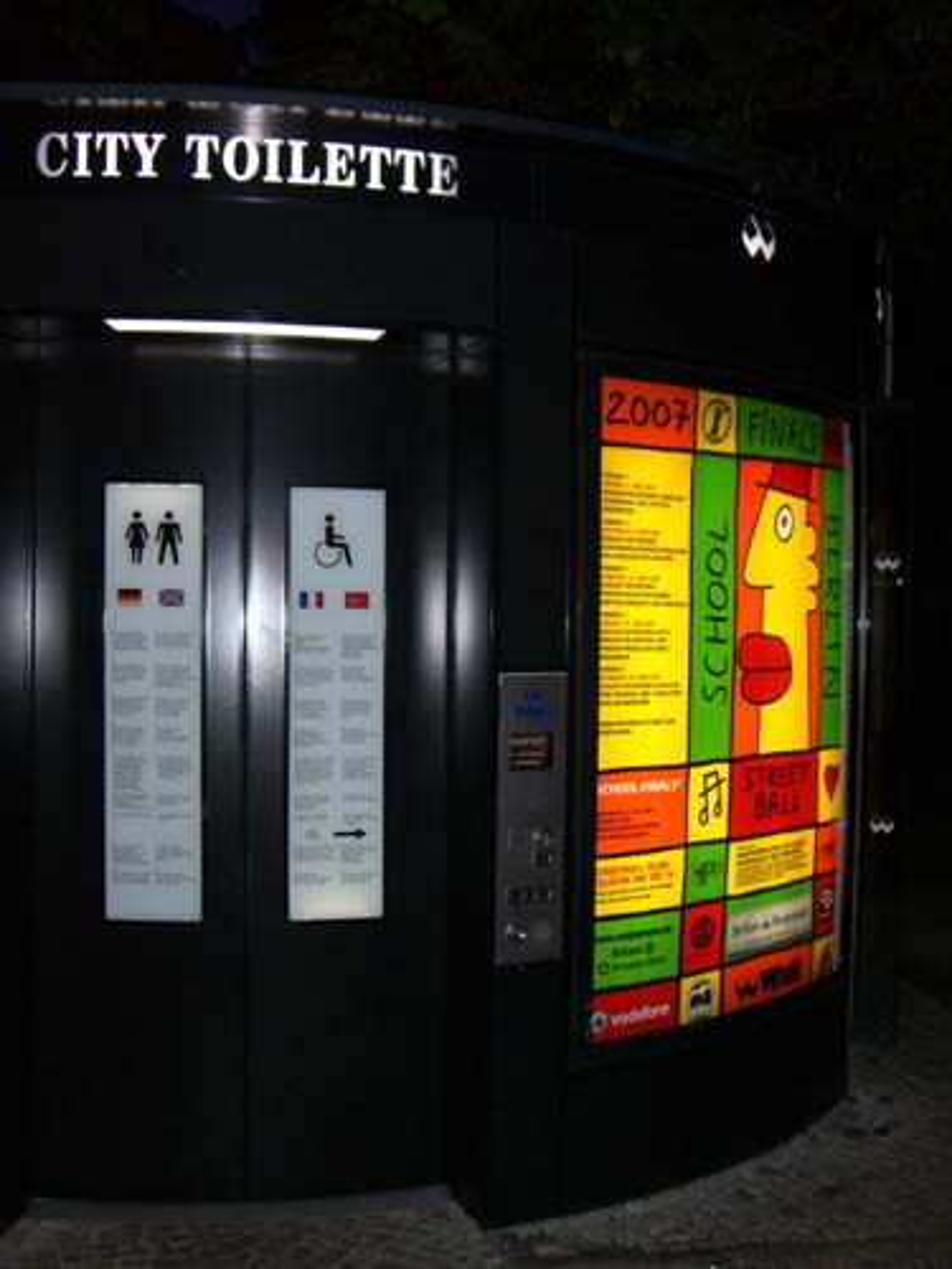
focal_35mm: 38
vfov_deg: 49.0
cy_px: 634
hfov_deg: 37.7
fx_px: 1393
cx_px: 476
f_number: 2.7
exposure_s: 1/60
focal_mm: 6.2
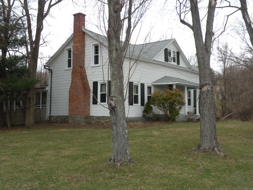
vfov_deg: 34.3
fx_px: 307
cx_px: 126
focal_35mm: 42
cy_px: 95
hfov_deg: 44.8
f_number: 4.5
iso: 64
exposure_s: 1/120
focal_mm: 7.4
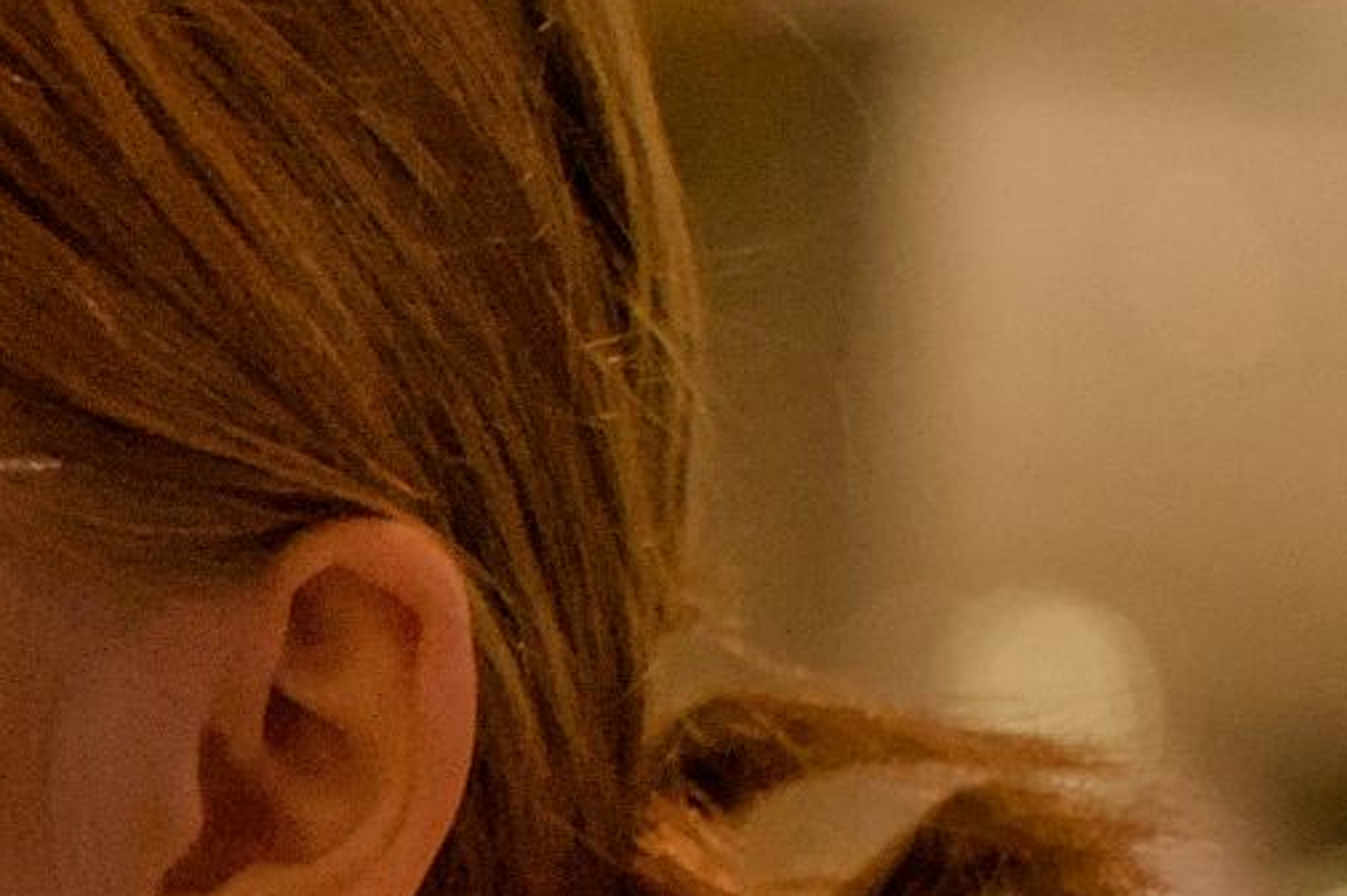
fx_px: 11367
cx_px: -1070
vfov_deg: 4.5
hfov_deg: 6.6
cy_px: 1144
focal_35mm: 304
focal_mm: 75
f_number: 2.8
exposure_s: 1/100
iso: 6400
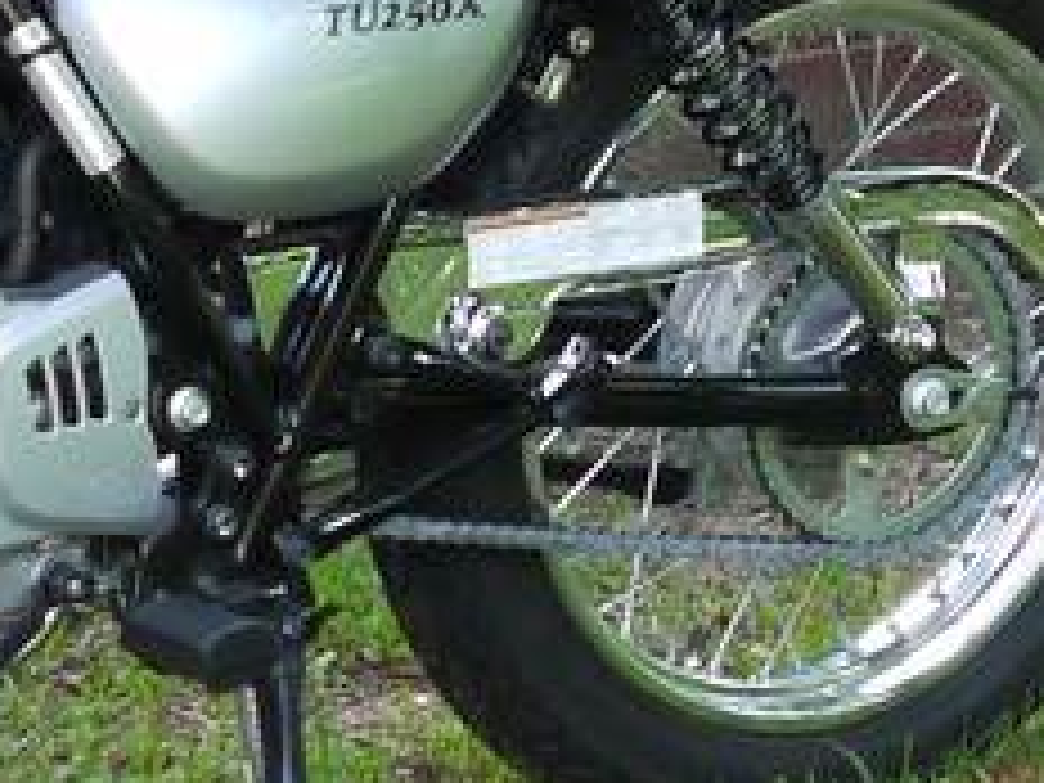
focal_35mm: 186
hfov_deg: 10.4
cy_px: 302
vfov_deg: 8.0
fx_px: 5610
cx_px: -234
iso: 400
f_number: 5
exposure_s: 1/60
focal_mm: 14
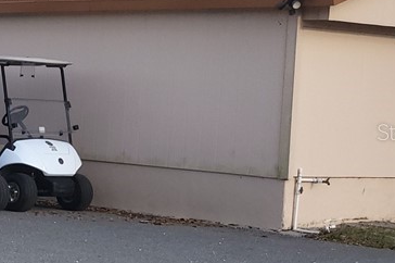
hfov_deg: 14.4
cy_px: 132
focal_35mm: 119
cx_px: -388
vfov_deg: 11.5
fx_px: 1304
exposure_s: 1/1248
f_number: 1.8
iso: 40
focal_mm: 5.4
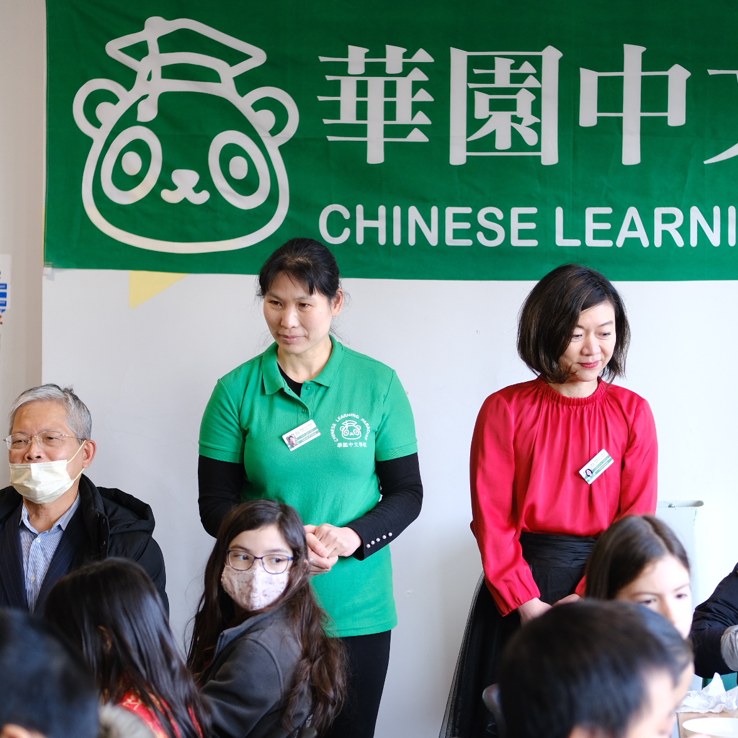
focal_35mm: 96
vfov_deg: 18.1
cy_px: 368
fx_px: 2316
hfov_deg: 18.1
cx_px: 360
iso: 640
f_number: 2
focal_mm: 50
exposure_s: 1/125
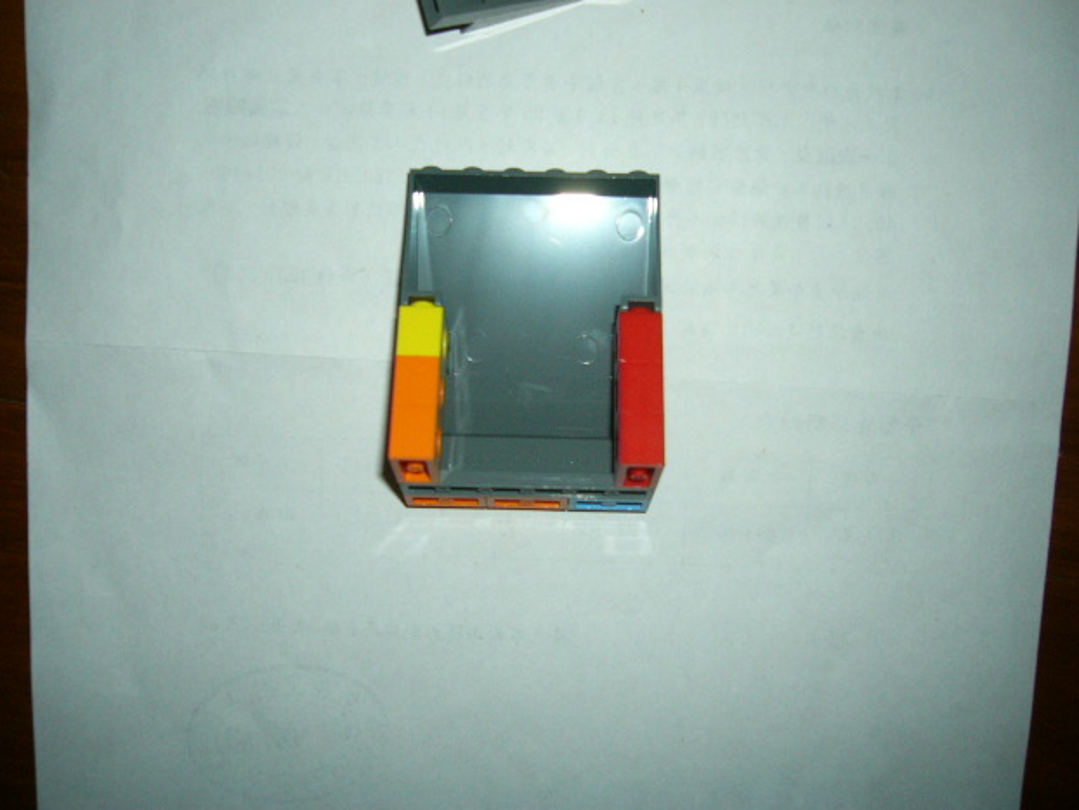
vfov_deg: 39.7
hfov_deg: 51.3
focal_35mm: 36
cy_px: 399
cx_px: 543
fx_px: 1123
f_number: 2.8
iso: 100
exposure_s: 1/60
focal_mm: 5.8
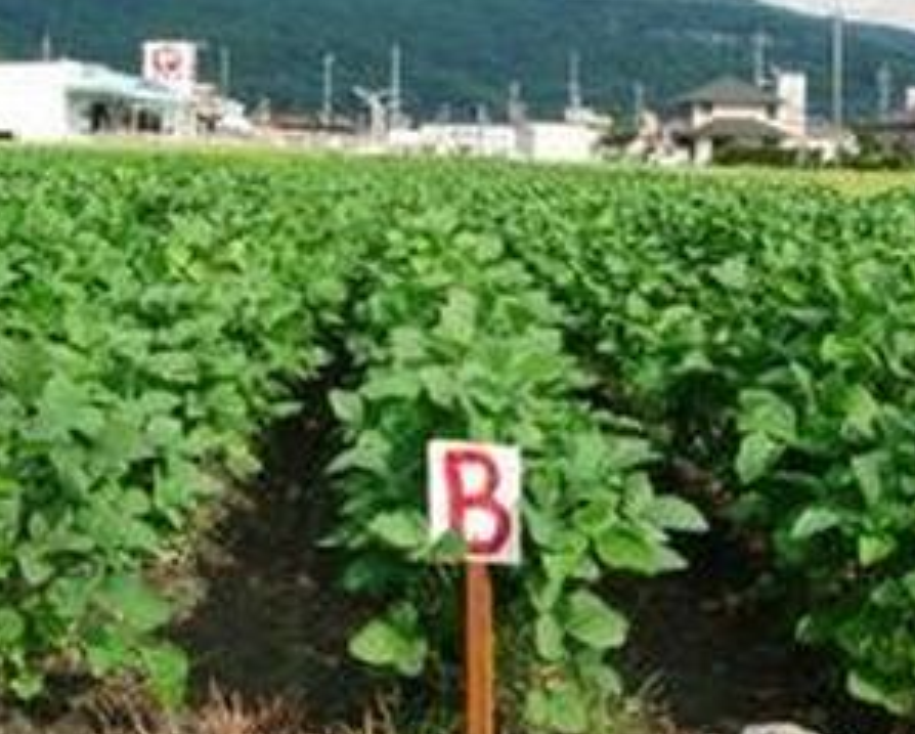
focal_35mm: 55
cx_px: 418
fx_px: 1491
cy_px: 246
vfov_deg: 27.5
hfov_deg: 34.1
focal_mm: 5.8
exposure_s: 1/320
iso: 80
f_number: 4.3
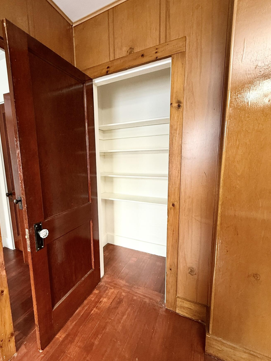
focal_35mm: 16
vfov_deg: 94.5
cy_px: 185
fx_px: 167
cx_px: 119
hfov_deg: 77.8
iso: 250
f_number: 2.2
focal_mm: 2.22
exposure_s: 1/60
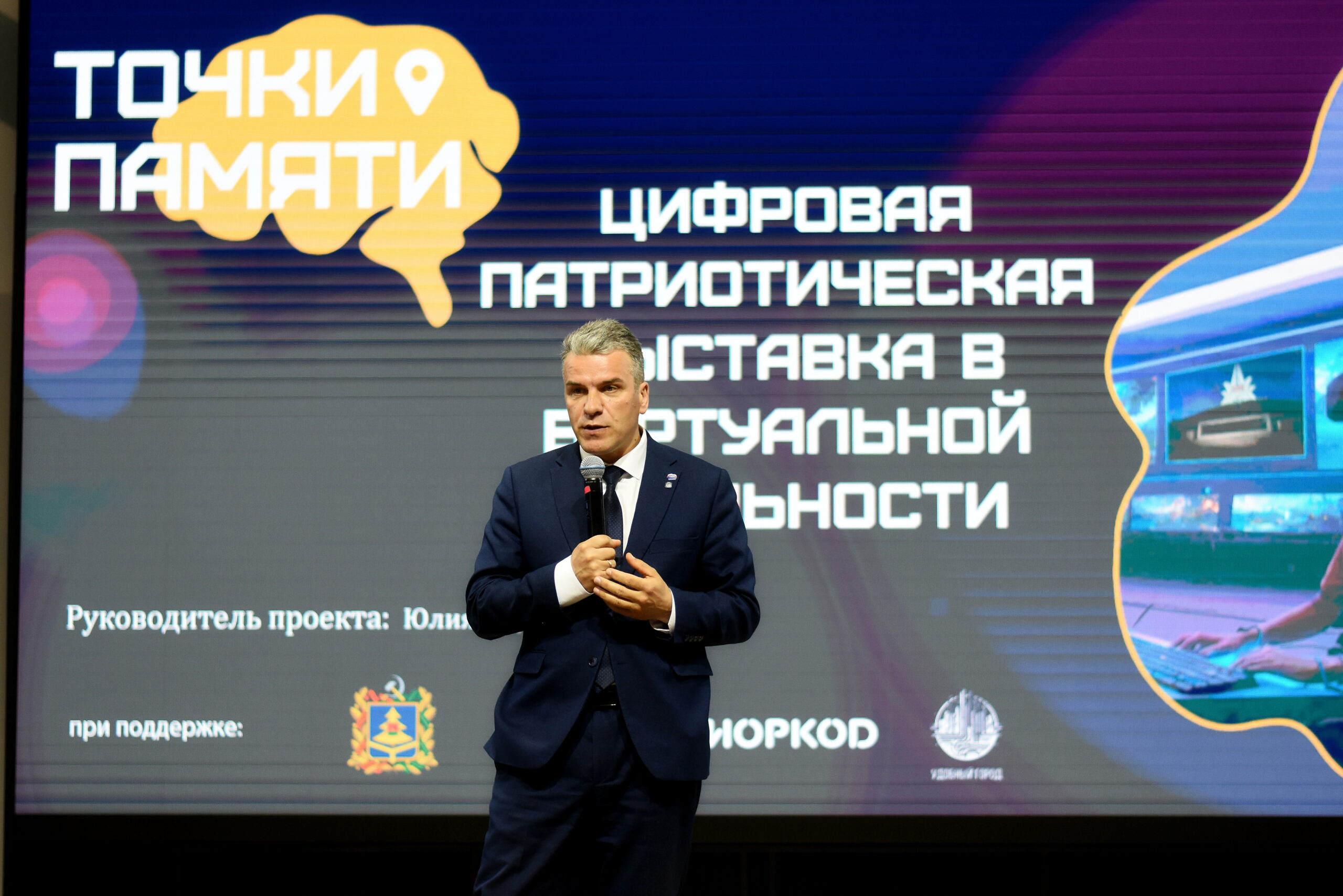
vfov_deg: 18.2
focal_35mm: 75
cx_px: 672
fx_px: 2798
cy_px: 448
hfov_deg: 27.0
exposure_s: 1/500
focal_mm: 50
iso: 800
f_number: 1.8
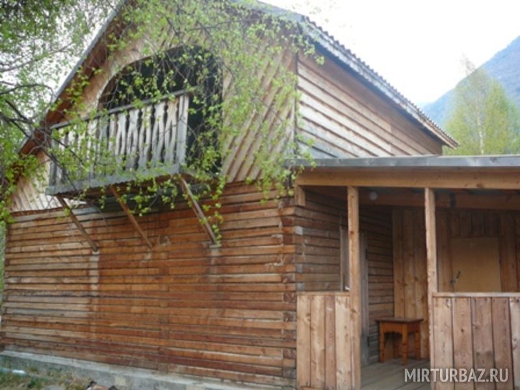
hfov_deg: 52.6
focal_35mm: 35
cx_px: 260
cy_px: 195
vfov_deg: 40.7
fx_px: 526
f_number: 2.8
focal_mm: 5.2
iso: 100
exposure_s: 1/40
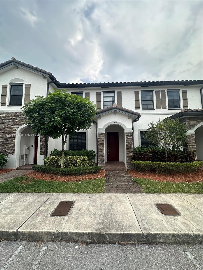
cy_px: 135
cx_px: 102
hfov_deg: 85.7
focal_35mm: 14
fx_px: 109
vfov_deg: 102.1
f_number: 2.2
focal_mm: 2.22
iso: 40
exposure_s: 1/259
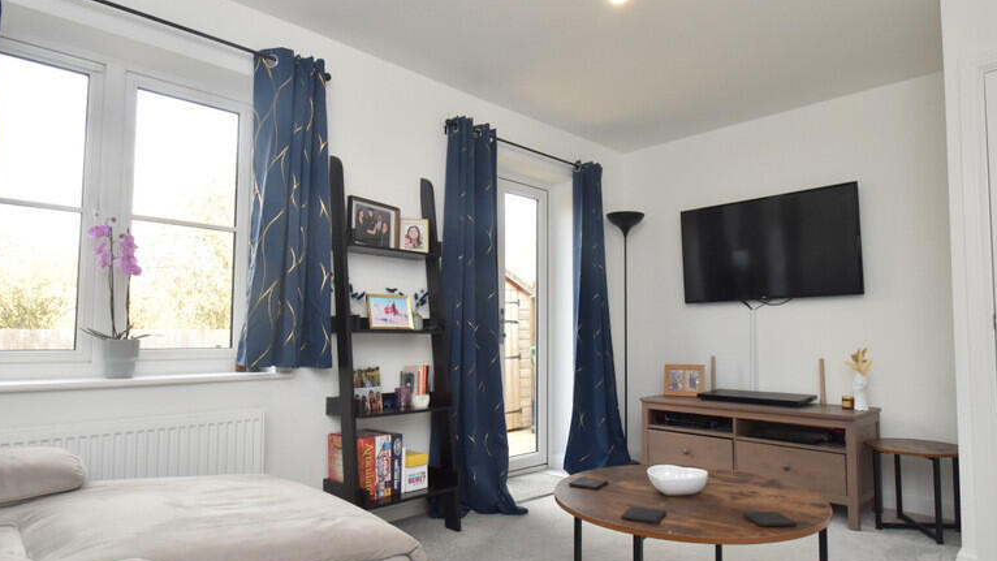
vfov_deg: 53.6
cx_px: 551
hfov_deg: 83.6
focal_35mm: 21
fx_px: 555
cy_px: 274
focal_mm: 10
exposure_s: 1/60
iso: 640
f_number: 9
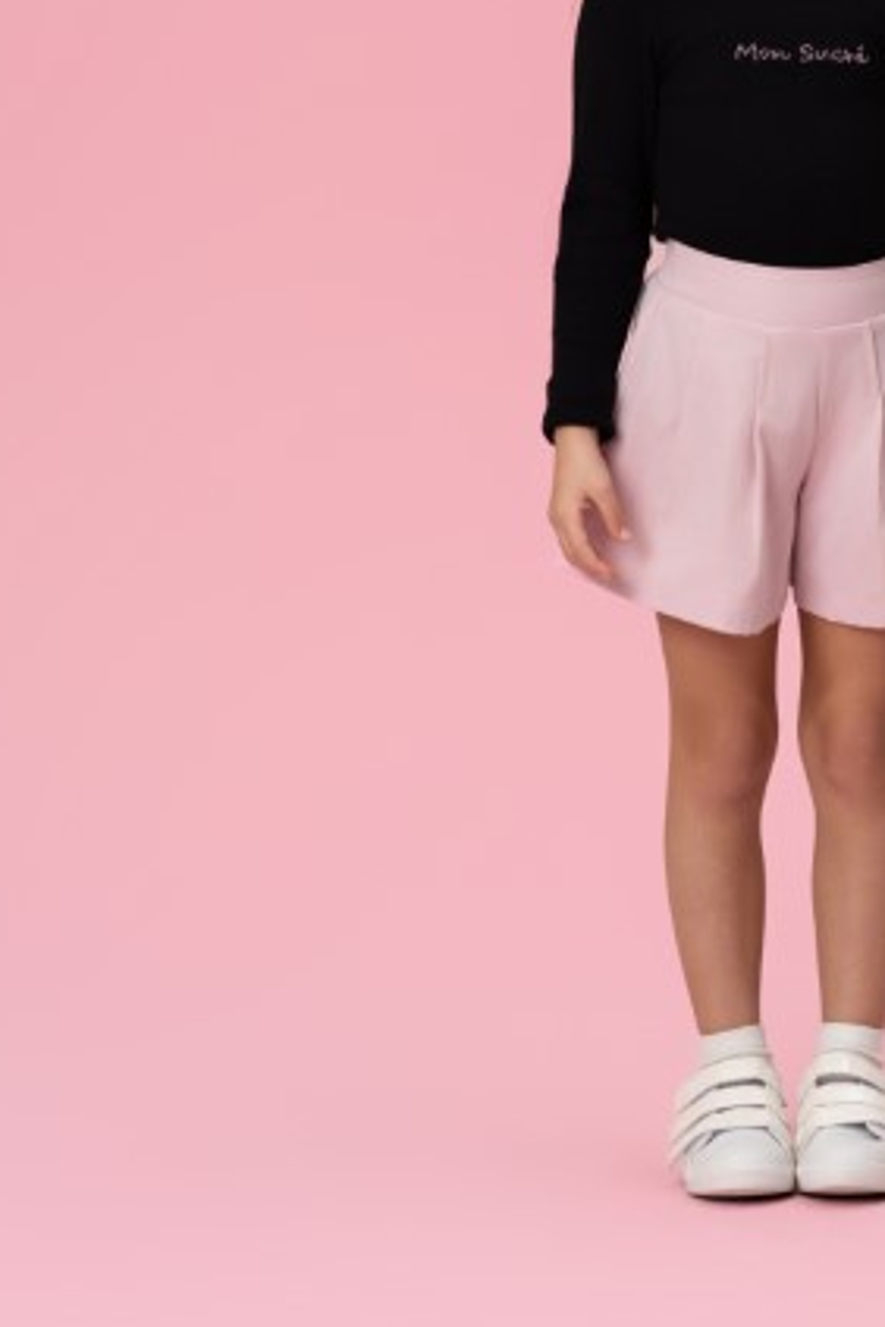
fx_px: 4757
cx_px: 763
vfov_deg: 15.8
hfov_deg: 10.6
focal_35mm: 129
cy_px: 386
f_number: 6.3
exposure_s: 1/125
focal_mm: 71
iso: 100
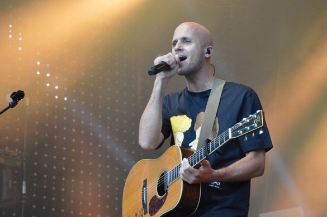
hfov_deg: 16.4
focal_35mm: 125
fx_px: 1134
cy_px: 122
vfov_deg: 10.9
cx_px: 167
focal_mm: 70
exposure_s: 1/400
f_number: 5.3
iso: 3200
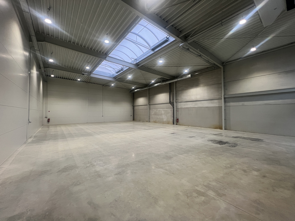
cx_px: 148
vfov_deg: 89.9
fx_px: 111
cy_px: 110
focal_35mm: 13
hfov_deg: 106.2
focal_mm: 1.57
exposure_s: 1/100
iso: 160
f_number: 1.8
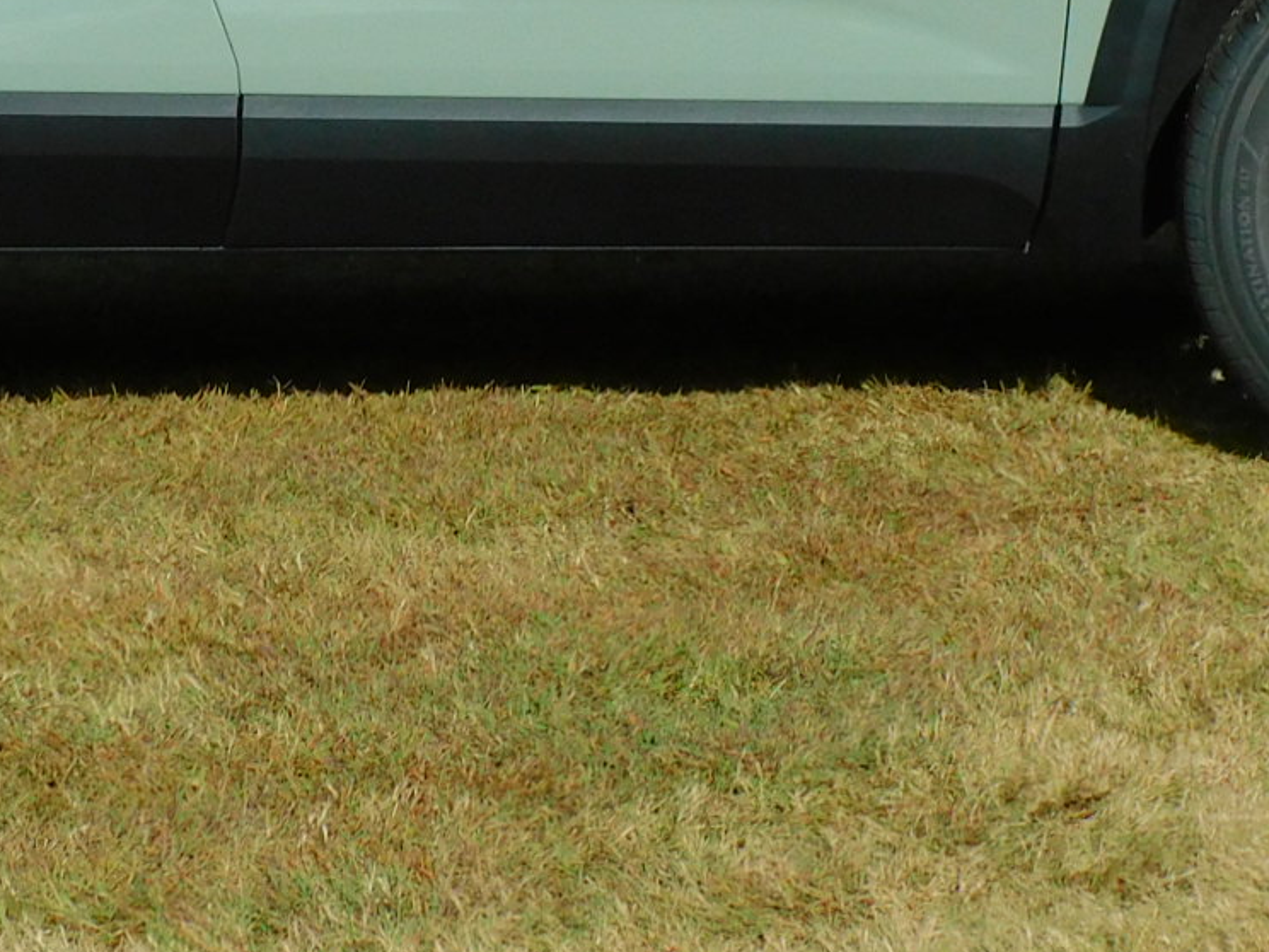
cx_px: 343
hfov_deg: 11.7
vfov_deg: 8.7
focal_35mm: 168
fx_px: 6159
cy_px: -152
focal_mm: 9.9
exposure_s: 1/1250
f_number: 5
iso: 125
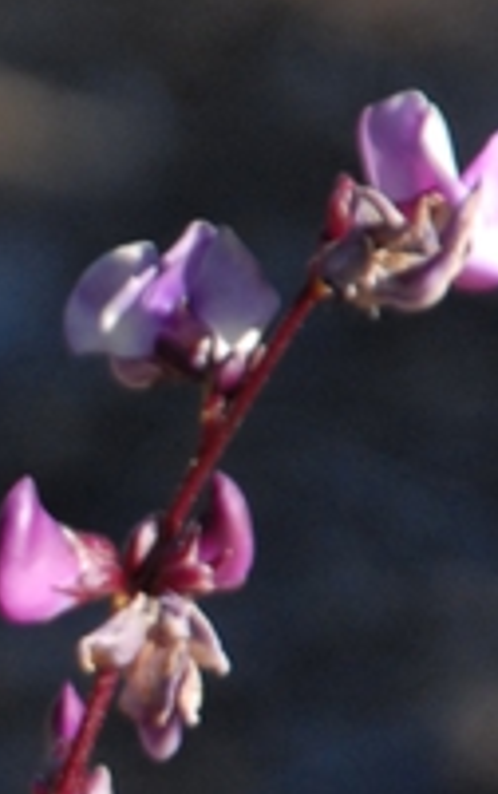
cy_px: 901
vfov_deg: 1.7
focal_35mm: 1207
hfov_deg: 1.1
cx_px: -820
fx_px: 26146
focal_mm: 155
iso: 400
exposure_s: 1/250
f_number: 8
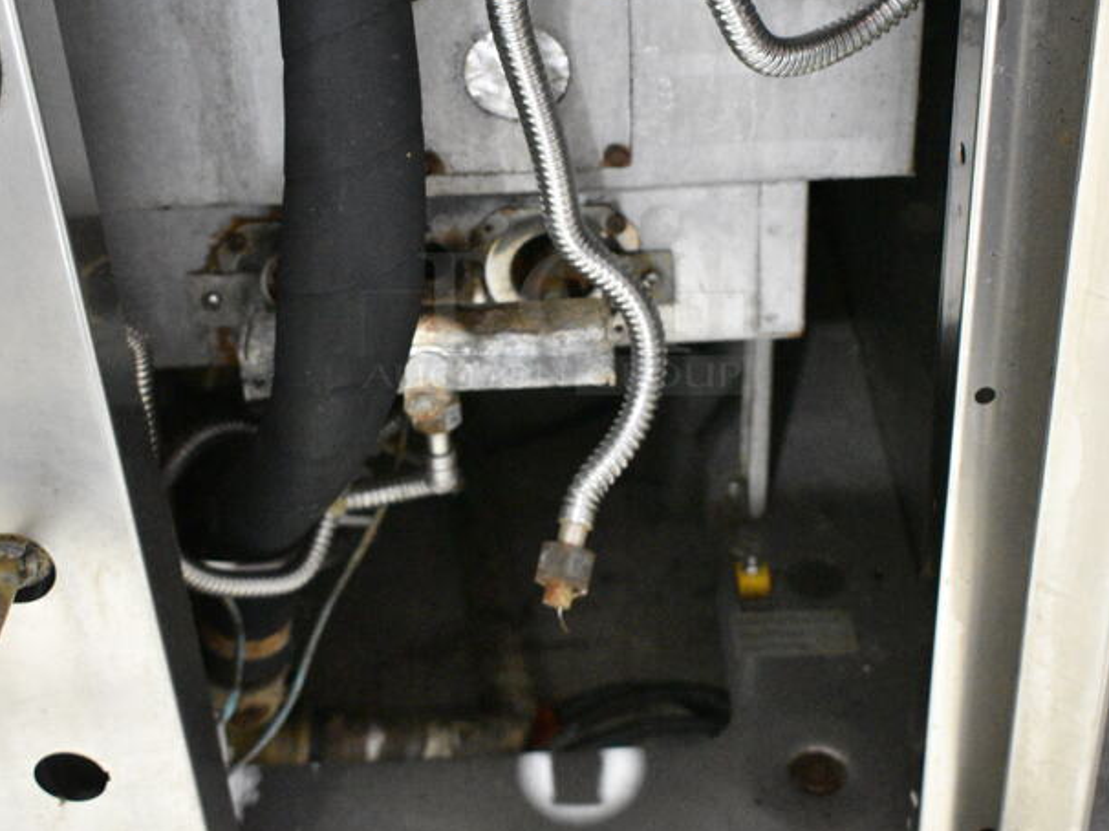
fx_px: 1881
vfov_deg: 24.8
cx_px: 554
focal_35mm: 59
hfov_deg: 32.9
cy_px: 299
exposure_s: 1/80
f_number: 5.6
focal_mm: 27
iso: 6400
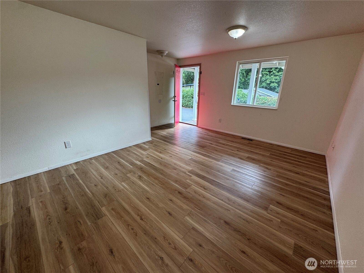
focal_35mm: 14
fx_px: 147
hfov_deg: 102.1
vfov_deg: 85.7
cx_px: 182
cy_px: 136
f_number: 2.2
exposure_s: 1/120
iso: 125
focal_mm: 2.22
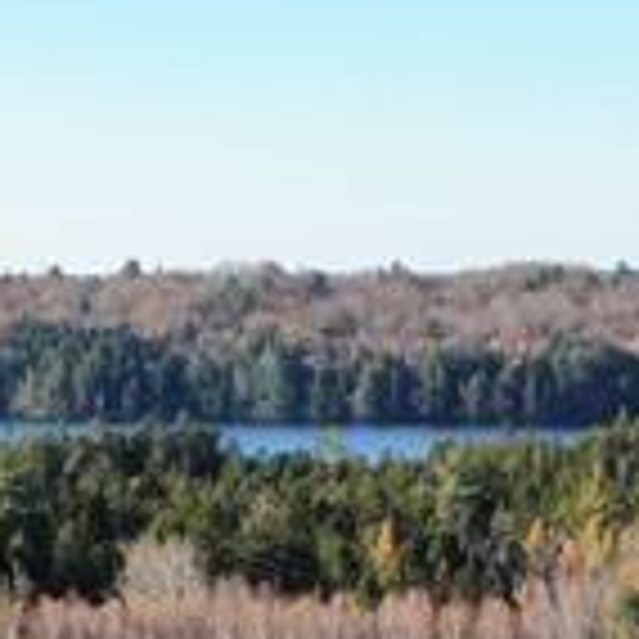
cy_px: 472
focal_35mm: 171
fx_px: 3571
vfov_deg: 10.2
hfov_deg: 10.2
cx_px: 238
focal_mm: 7.55
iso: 110
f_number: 3.6
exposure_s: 1/500
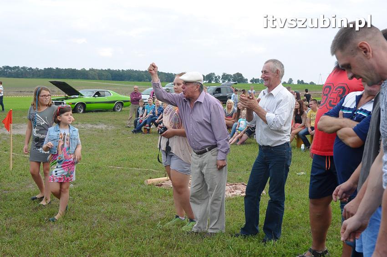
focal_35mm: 46
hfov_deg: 42.4
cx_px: 194
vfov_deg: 28.9
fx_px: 499
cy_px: 128
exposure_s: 1/200
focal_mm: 31
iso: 400
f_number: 7.1
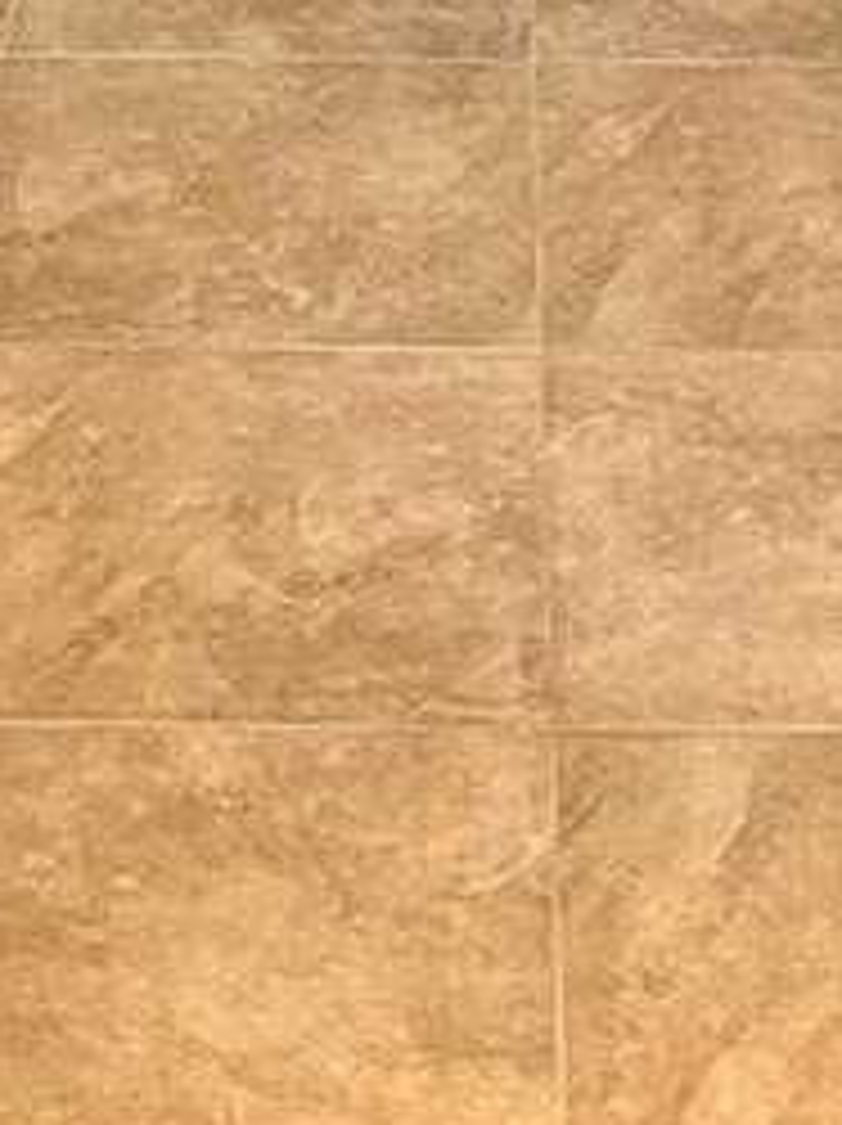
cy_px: -1120
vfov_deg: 13.5
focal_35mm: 125
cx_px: 579
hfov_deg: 11.8
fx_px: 4061
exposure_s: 1/60
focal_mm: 5.7
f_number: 1.5
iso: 100
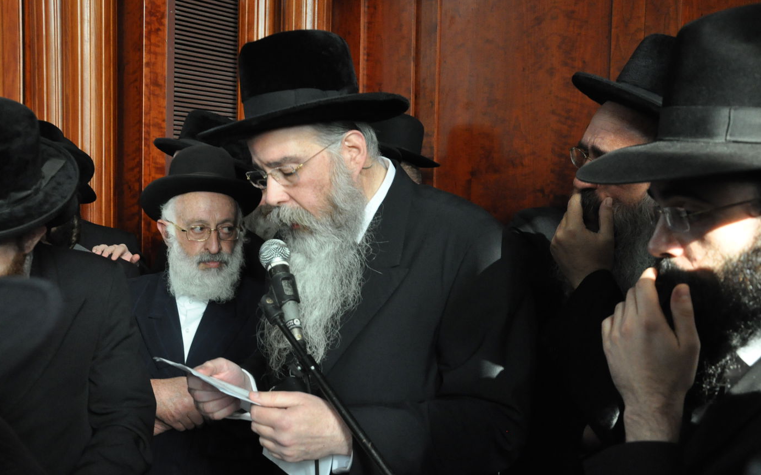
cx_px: 381
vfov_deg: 34.4
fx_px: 767
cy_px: 233
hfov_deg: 52.8
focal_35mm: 37
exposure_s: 1/80
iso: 2000
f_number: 5.6
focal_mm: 24
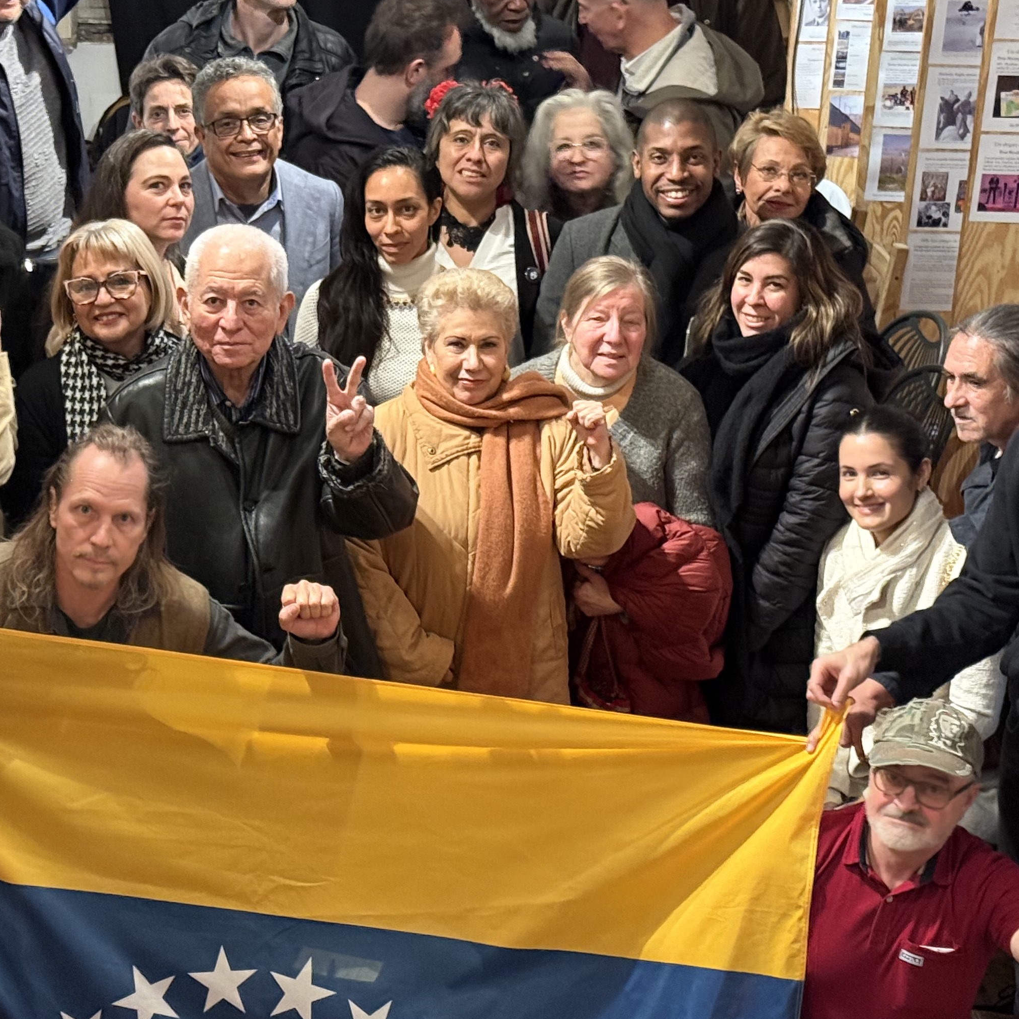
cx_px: 371
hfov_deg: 20.4
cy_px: 478
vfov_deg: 20.4
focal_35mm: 85
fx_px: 2831
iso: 400
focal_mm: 6.76
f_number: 1.78
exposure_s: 1/25
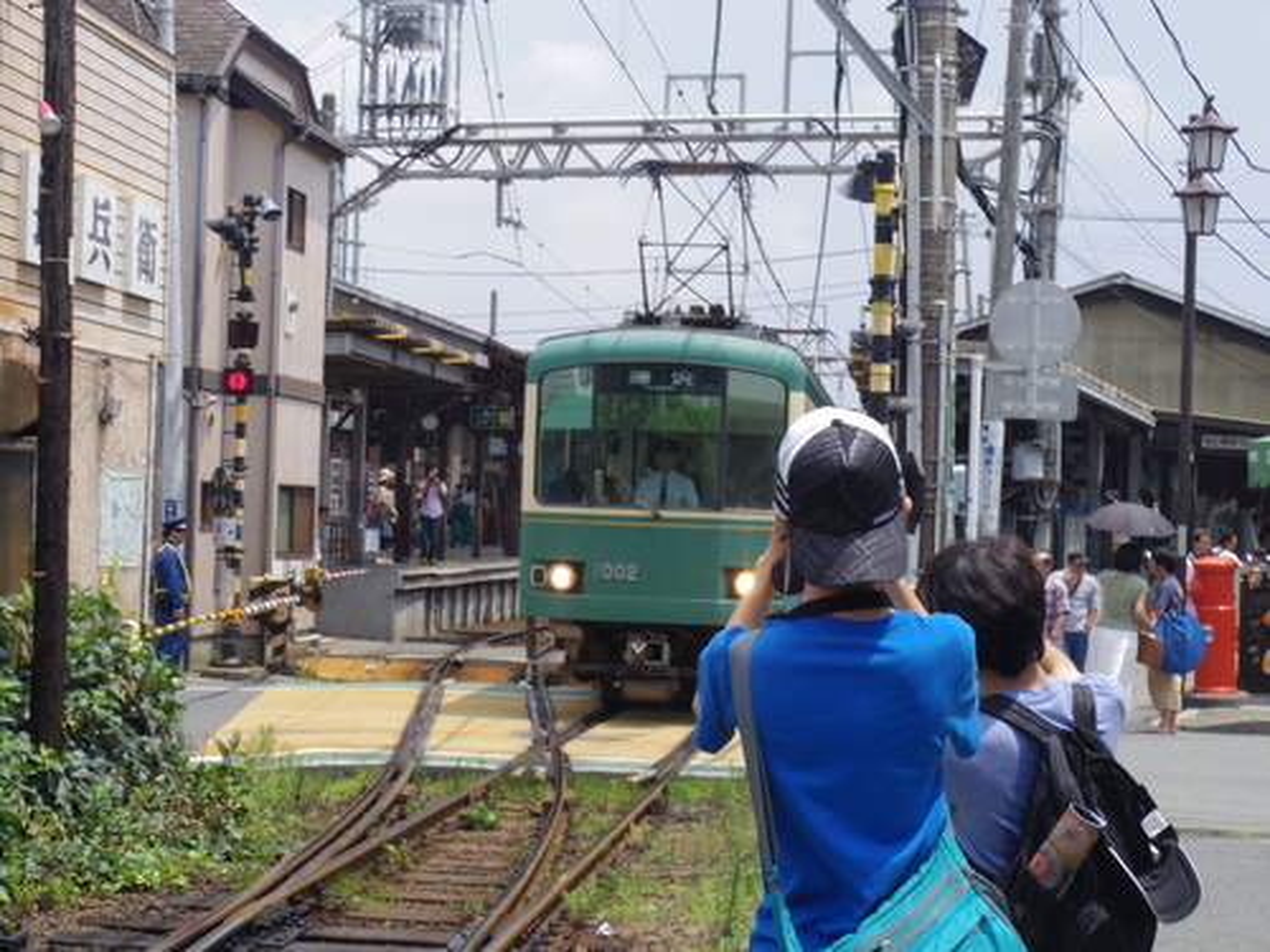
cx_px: 635
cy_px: 476
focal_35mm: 66
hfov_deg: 29.4
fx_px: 2421
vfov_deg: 22.3
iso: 160
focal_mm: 14.4
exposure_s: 1/500
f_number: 5
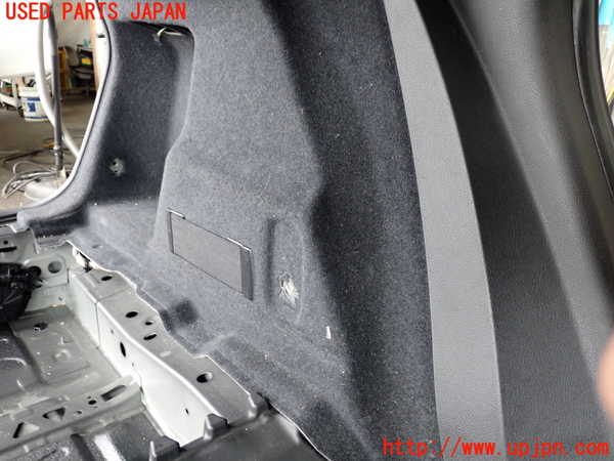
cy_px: 230
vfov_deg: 46.8
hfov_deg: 60.0
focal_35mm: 30
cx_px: 307
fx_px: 532
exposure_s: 1/30
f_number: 2.3
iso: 320
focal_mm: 5.4
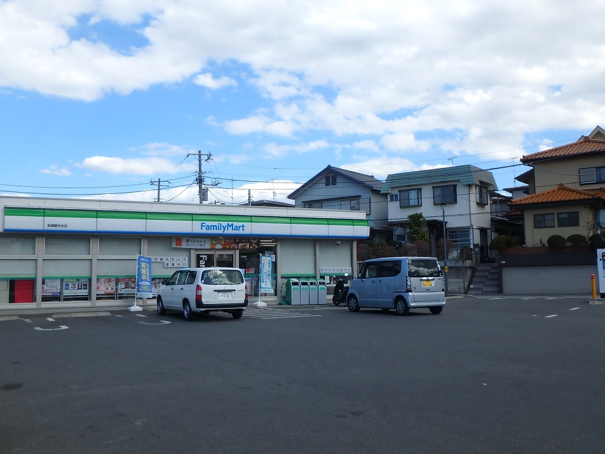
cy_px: 227
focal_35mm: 36
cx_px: 302
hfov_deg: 51.4
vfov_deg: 39.7
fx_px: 629
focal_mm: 6.4
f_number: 5
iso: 125
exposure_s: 1/500
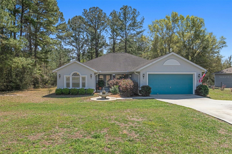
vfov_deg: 53.1
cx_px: 116
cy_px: 77
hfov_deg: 73.8
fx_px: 155
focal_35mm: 24
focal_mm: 16
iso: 320
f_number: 9.5
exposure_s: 1/250
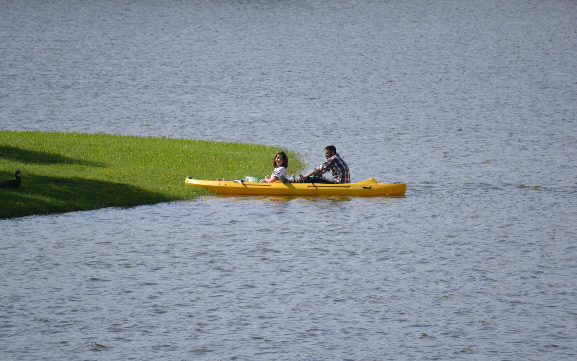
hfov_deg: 4.4
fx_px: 7486
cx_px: 287
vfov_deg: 2.8
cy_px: 172
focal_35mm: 476
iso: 100
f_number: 5.6
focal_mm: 300
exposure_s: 1/400
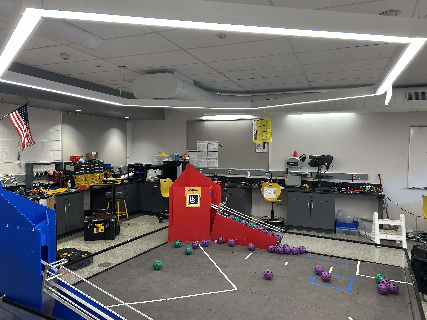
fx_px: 321
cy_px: 160
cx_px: 214
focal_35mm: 26
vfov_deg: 53.1
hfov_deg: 67.3
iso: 100
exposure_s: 1/120
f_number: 1.5
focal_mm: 5.7
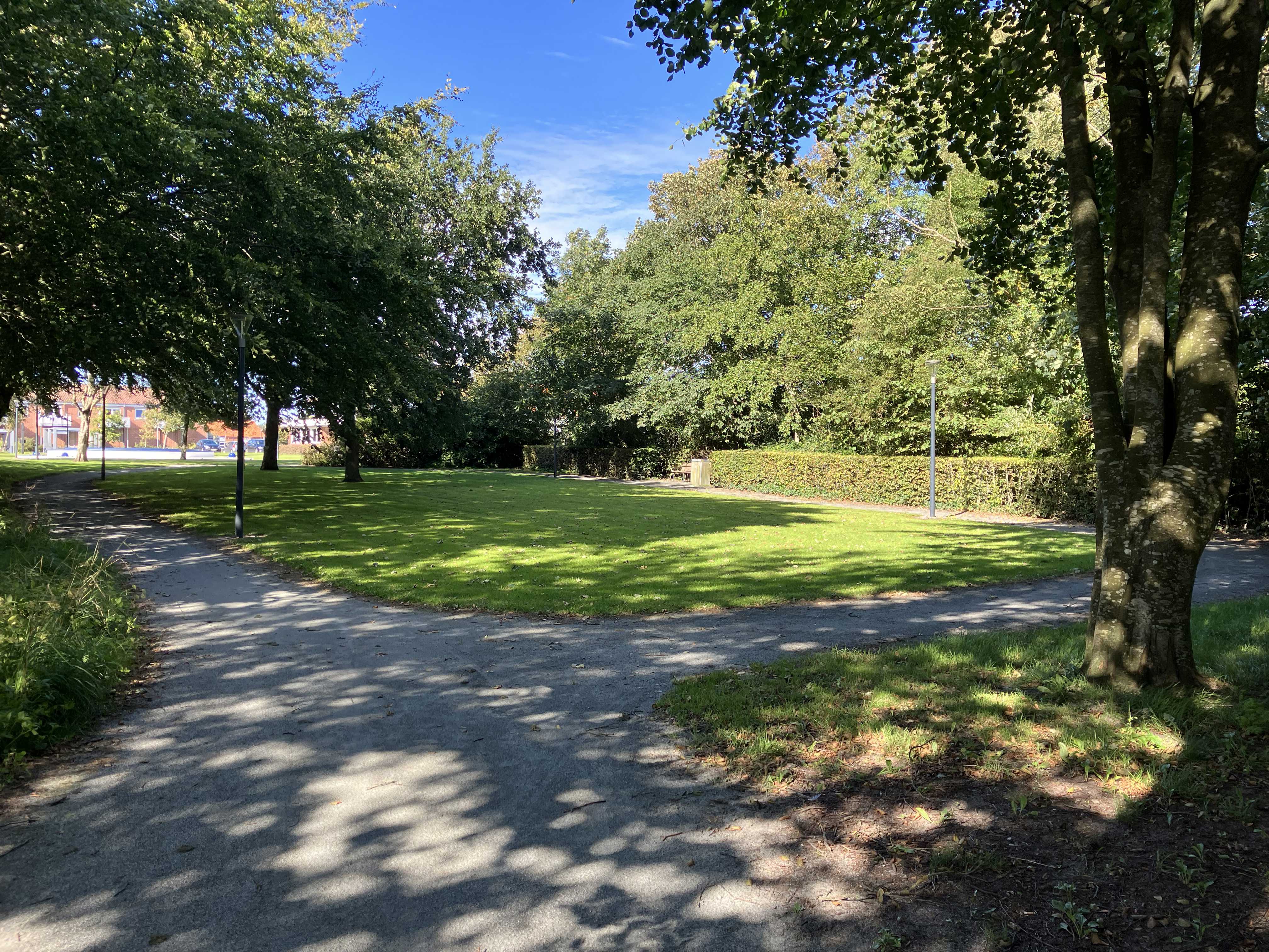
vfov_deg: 49.7
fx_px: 1026
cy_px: 476
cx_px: 634
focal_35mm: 28
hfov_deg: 63.4
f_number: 1.8
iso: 25
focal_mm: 3.99
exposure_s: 1/243
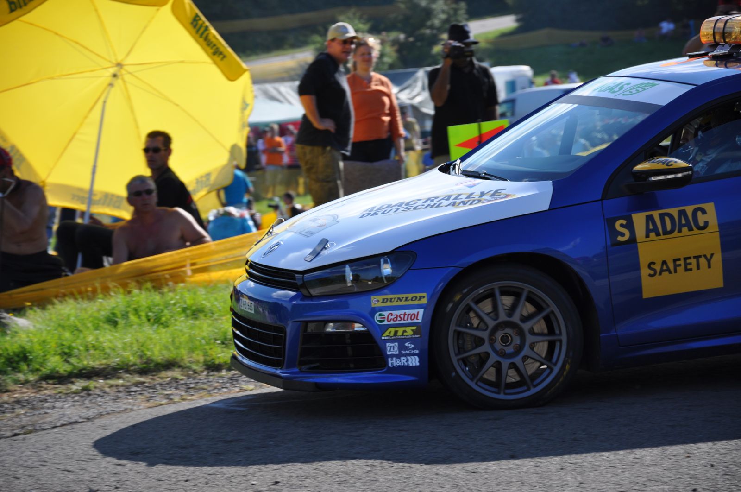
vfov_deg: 8.7
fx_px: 3237
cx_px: 370
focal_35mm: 158
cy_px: 246
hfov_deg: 13.1
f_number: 6.3
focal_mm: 105
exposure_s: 1/640
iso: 200
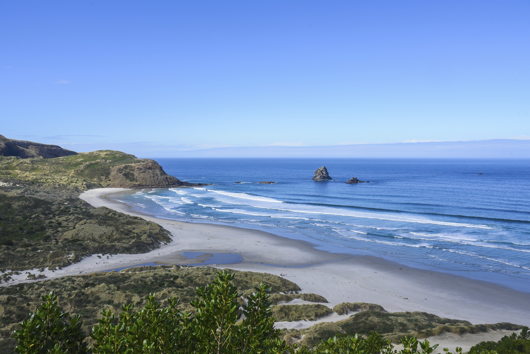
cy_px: 177
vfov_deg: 42.4
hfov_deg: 60.3
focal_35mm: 31
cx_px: 265
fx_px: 457
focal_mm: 31
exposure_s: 1/200
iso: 200
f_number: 13
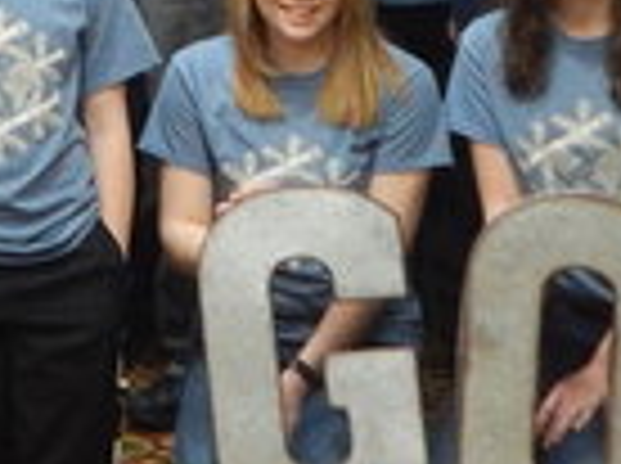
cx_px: -513
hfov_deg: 10.2
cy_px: -261
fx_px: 3277
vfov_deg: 7.9
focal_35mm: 183
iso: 280
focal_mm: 6.1
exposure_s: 1/30
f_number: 3.3
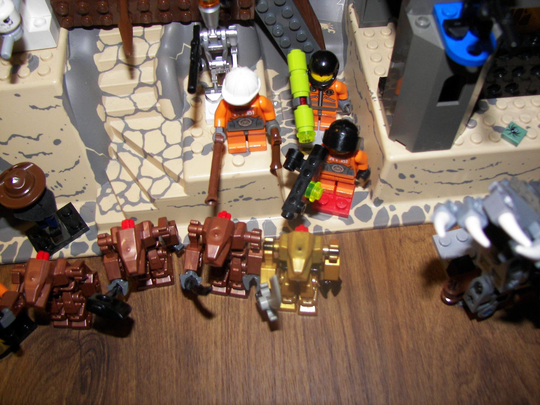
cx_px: 270
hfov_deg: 51.4
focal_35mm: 36
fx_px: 562
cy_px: 202
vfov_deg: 39.7
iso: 100
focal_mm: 6
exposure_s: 1/30
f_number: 2.8
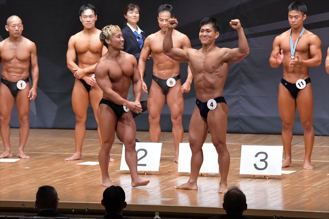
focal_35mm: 270
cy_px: 110
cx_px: 164
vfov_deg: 5.1
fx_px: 2466
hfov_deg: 7.6
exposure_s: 1/400
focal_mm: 180
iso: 8000
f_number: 5.6
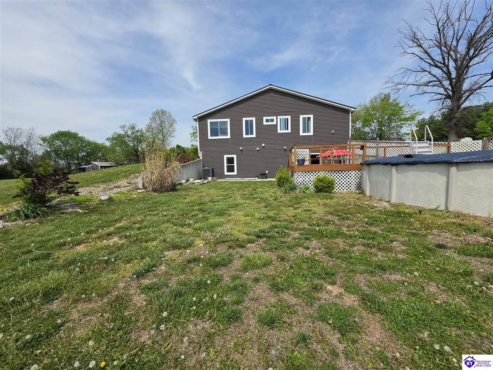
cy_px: 185
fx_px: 185
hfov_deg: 106.2
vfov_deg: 89.9
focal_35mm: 13
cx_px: 246
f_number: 1.9
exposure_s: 1/1775
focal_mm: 2.2
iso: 32
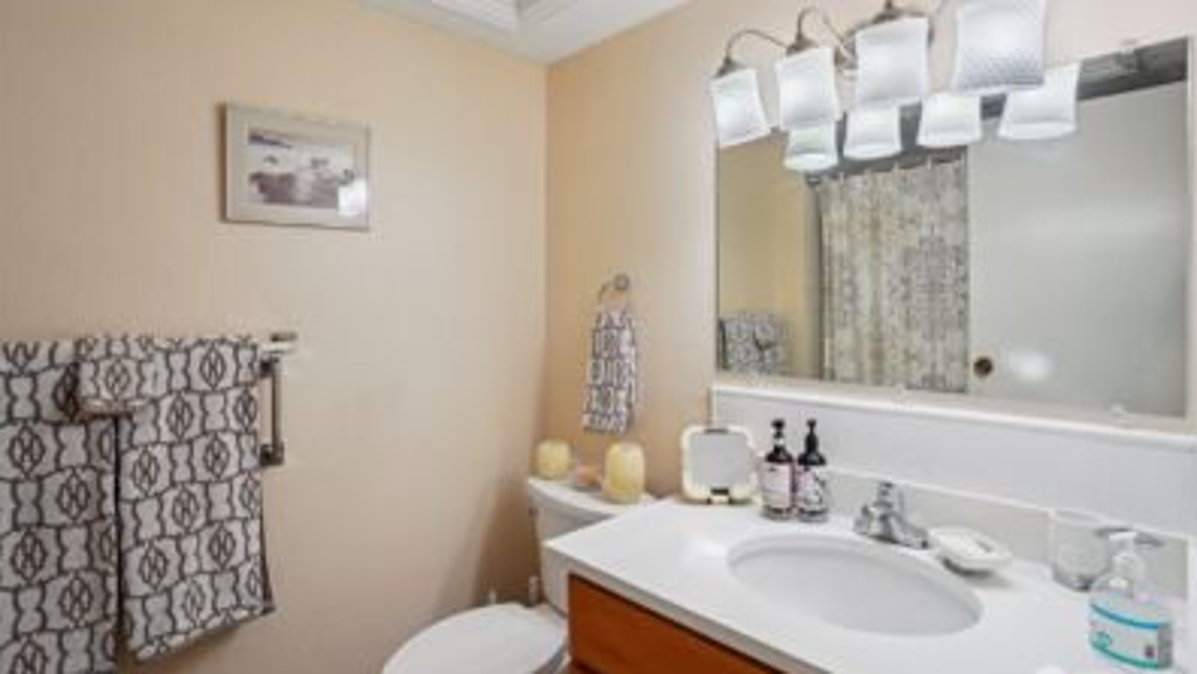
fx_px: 571
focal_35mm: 18
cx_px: 602
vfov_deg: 61.0
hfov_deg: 92.6
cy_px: 307
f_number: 8
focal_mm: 17
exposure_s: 1/45
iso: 400
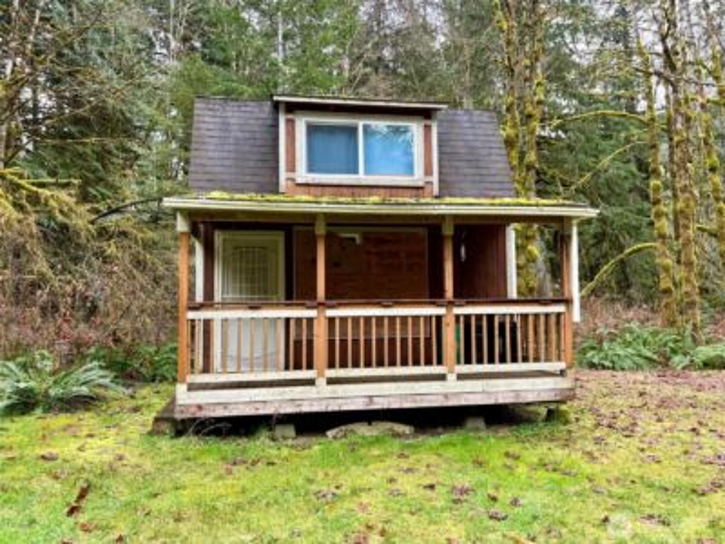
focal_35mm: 26
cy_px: 272
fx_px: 545
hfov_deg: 67.3
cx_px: 362
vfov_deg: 53.1
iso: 32
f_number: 1.6
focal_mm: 5.96
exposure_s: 1/121
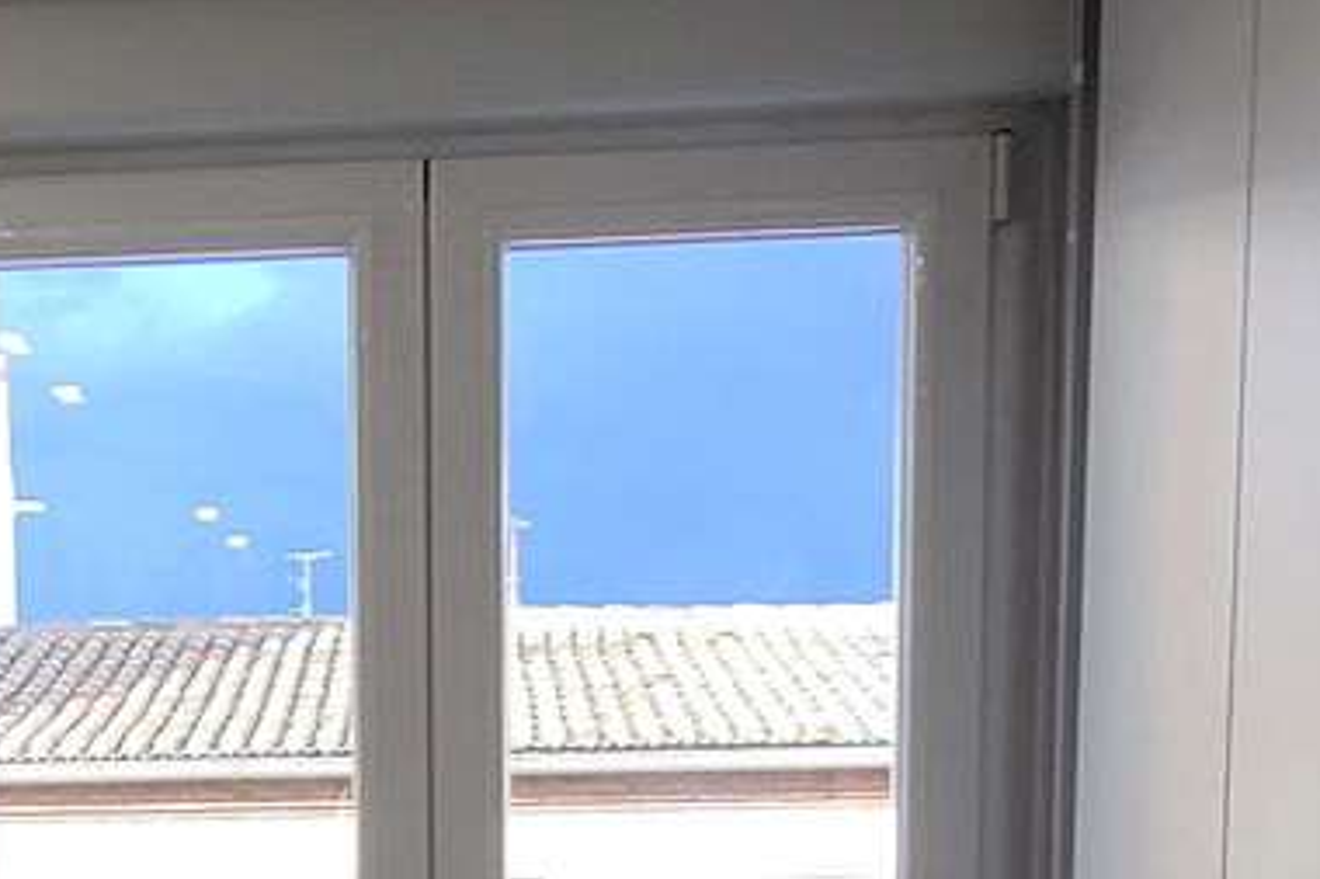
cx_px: 233
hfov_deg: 33.9
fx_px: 2089
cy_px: 1244
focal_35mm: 57
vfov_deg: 20.9
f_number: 2.2
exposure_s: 1/201
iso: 50
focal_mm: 2.2
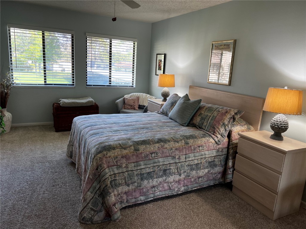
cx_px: 153
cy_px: 114
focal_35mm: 26
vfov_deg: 53.1
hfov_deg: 67.3
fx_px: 230
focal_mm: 5.7
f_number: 1.5
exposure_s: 1/126
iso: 64
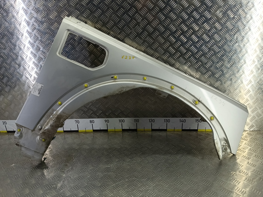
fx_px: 175
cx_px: 132
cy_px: 98
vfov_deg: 58.9
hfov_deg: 73.9
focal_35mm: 23
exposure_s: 1/100
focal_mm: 4.11
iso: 146
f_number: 1.6
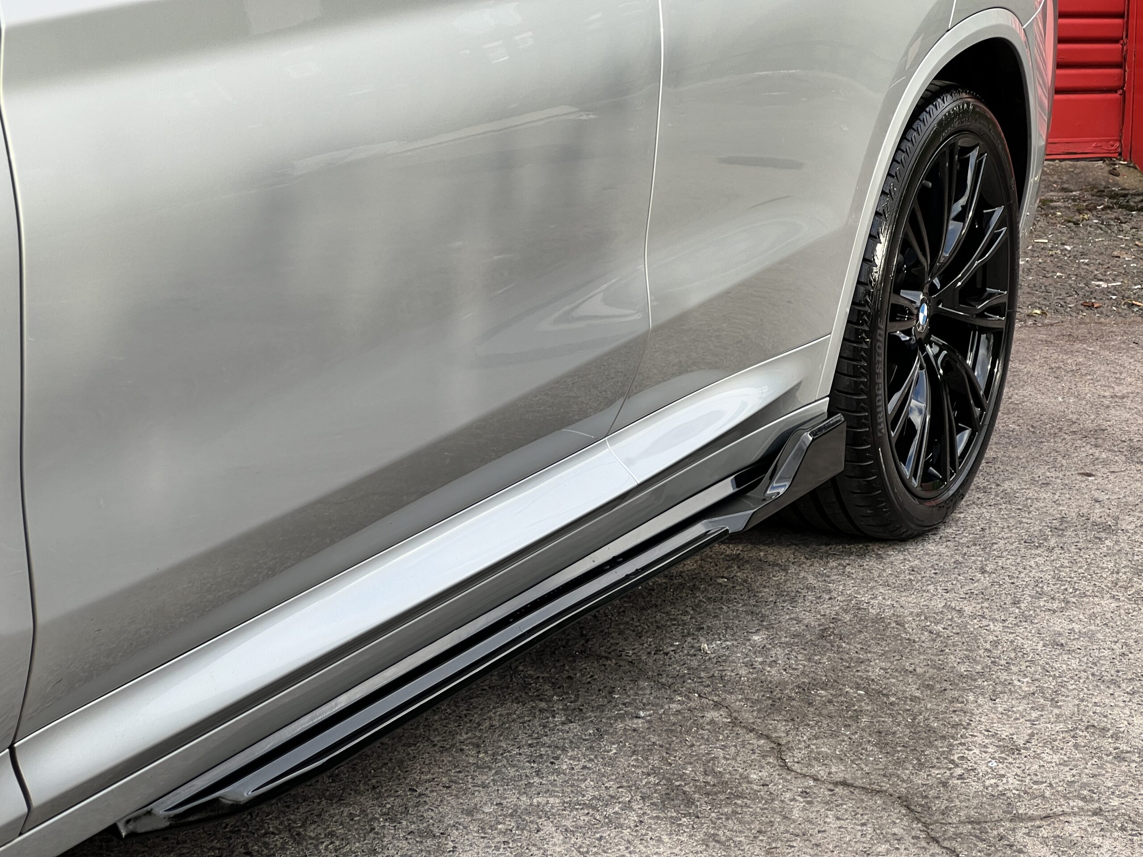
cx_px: 572
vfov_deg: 19.1
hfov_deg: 25.3
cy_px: 428
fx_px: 2542
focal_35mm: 77
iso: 40
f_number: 2.8
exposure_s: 1/99
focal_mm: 9
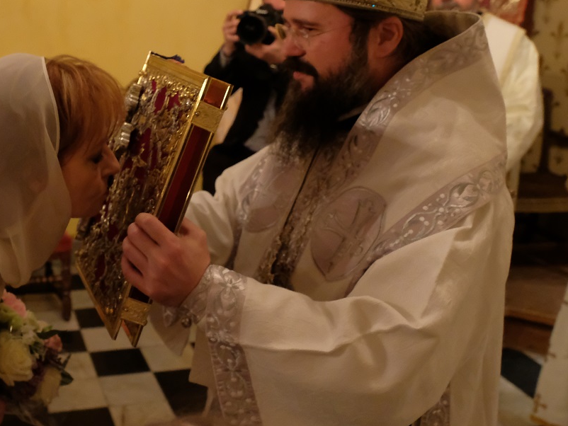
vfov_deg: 31.4
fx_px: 755
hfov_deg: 39.5
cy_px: 170
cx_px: 106
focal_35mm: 46
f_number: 2.8
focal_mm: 16
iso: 5000
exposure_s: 1/50
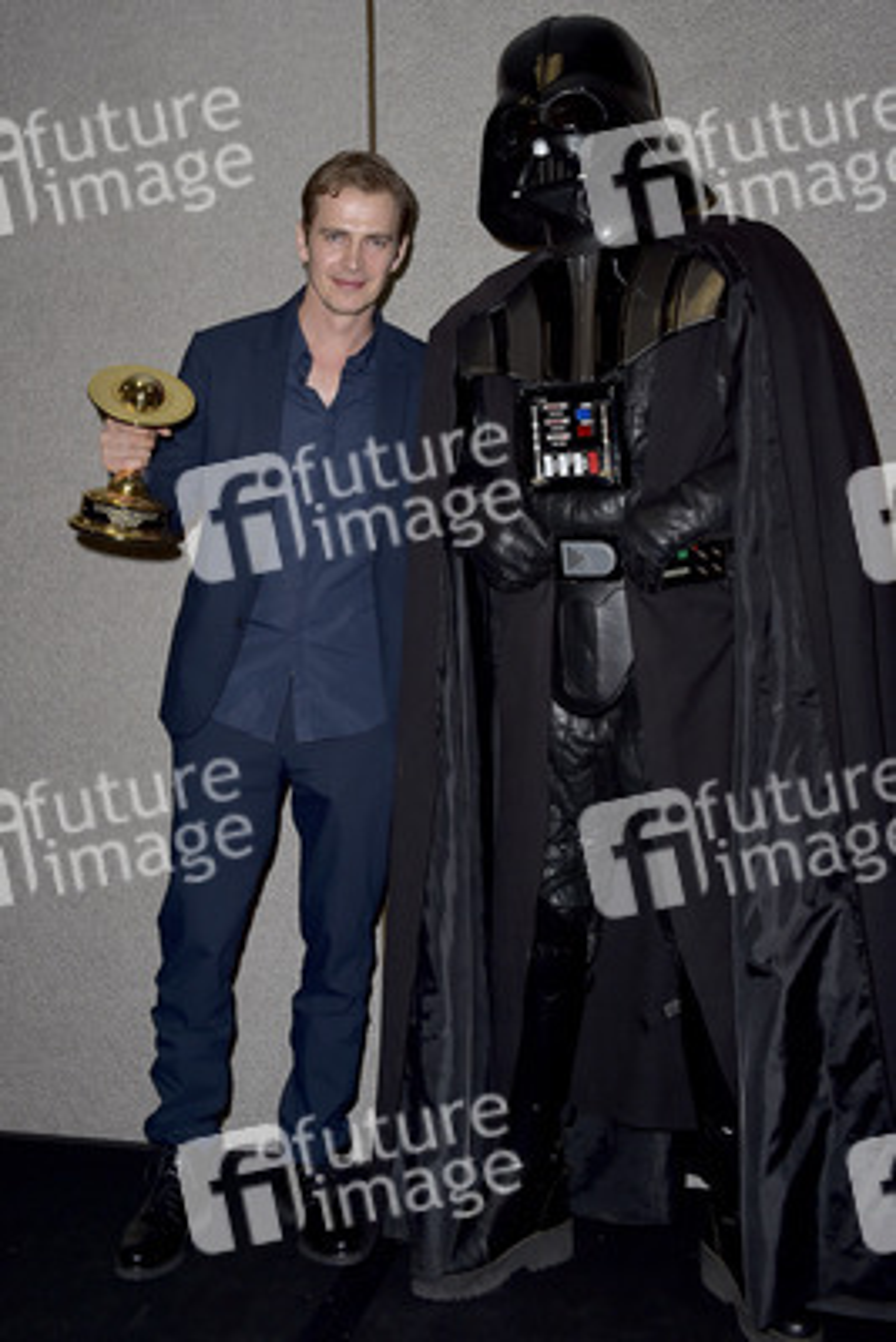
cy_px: 671
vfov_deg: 55.8
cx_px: 448
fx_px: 1268
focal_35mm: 34
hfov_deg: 38.9
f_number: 6.3
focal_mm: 34
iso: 500
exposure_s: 1/250
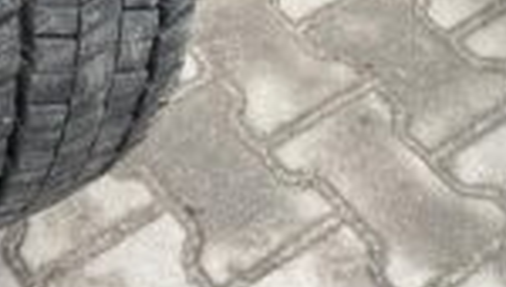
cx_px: 20
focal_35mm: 81
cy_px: -204
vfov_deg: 13.6
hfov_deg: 25.1
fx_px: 1089
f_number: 1.6
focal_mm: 4.2
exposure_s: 1/121
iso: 40
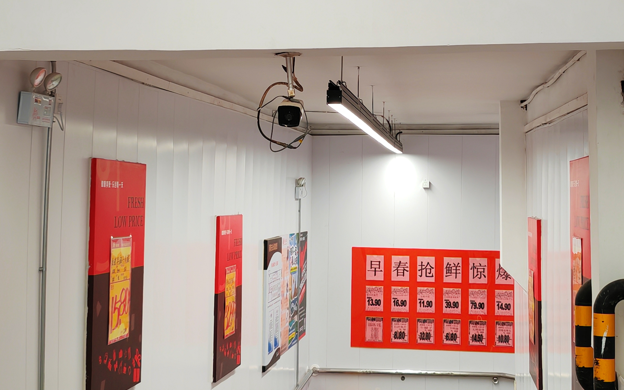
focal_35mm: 68
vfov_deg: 19.1
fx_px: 1156
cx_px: 311
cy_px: 137
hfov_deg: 30.2
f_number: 1.9
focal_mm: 6.12
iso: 400
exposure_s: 1/100
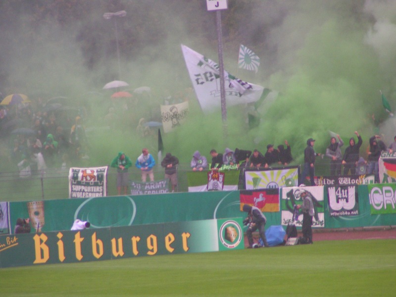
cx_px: 198
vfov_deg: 3.9
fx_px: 4347
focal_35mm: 380
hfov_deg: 5.2
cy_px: 148
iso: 200
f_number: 3.5
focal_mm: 58
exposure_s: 1/125
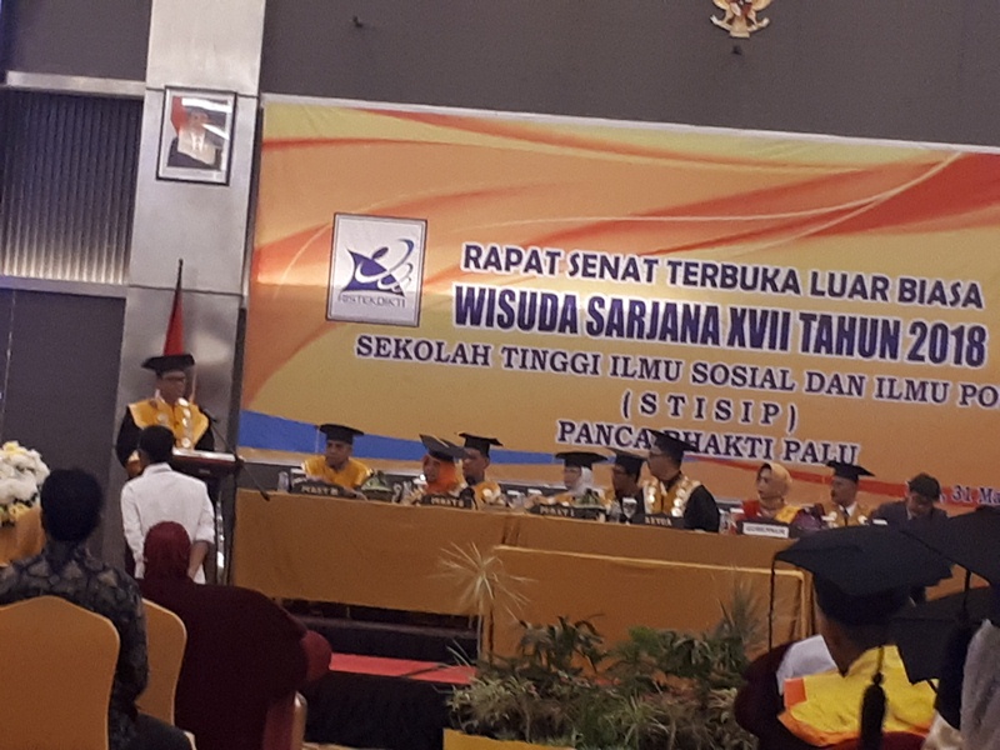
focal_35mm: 27
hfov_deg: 65.3
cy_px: 375
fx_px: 780
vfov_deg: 51.4
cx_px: 500
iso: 160
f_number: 1.9
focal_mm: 3.6
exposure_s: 1/17
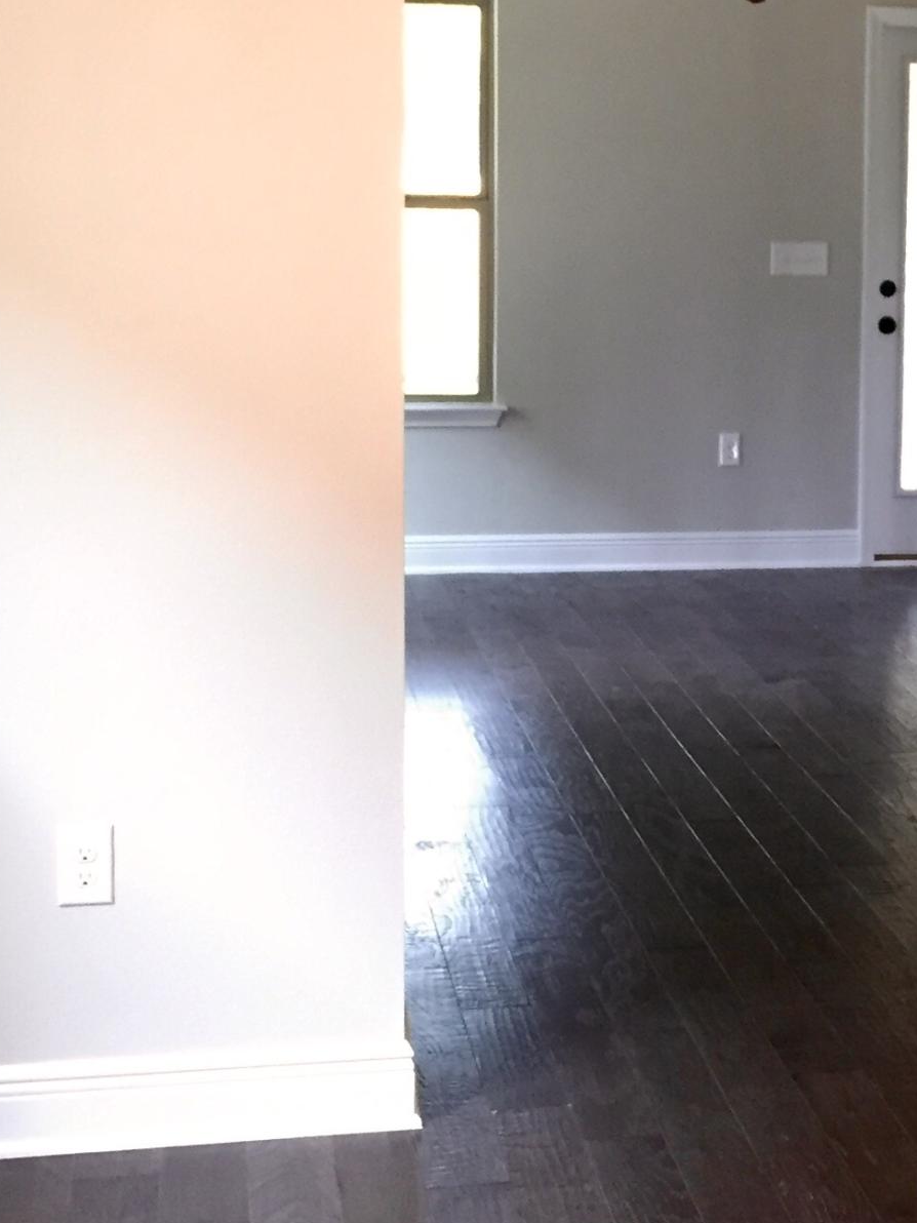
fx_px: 2578
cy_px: 464
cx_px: 883
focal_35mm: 73
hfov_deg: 19.7
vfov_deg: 26.6
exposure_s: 1/30
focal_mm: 4.15
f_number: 2.2
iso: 160
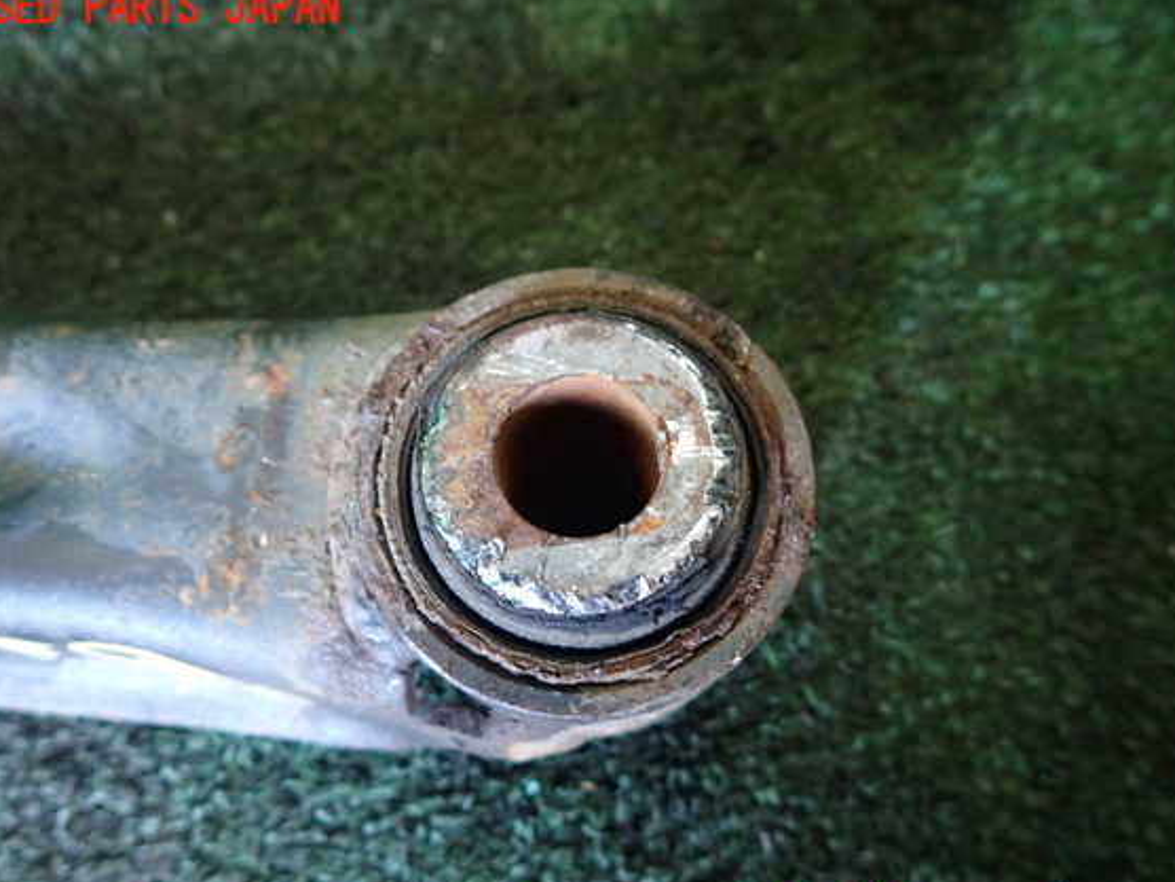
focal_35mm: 27
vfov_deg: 51.3
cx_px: 590
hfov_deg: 65.3
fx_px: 916
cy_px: 459
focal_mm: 4.5
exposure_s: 1/30
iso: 800
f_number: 2
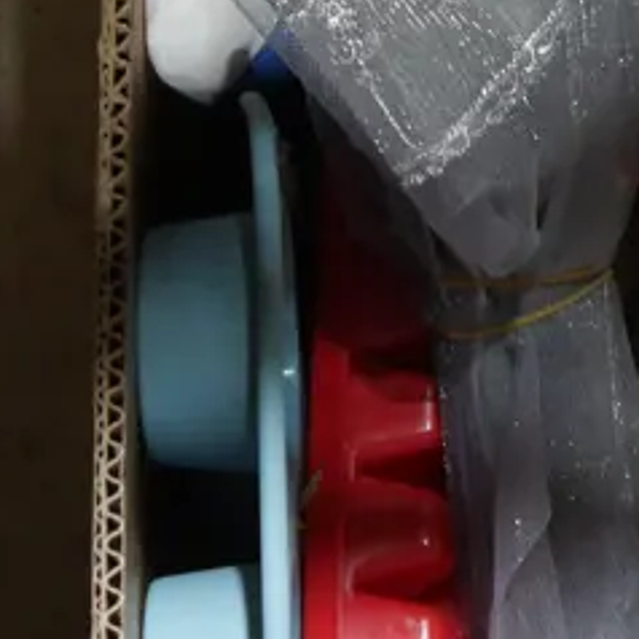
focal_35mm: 183
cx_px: 976
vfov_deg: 9.5
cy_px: 201
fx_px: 3822
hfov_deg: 9.3
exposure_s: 1/60
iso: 1000
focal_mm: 24
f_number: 5.6
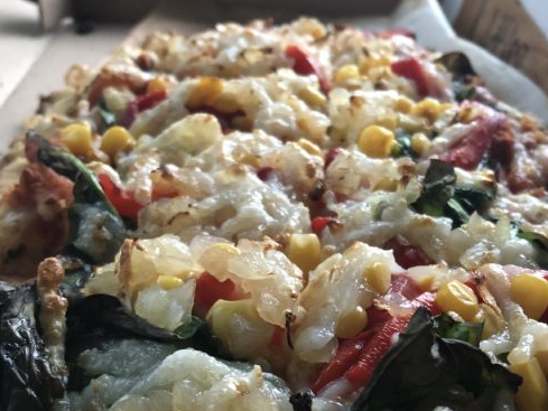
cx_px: 284
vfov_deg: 32.3
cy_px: 308
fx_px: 697
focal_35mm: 44
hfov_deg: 42.9
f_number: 1.8
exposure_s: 1/5
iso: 100
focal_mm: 3.99
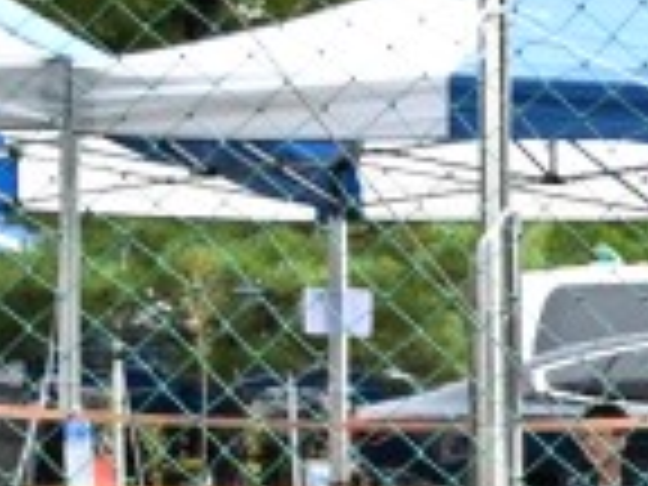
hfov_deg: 7.7
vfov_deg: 6.4
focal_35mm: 226
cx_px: 1894
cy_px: 911
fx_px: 4236
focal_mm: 26.5
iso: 800
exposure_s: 1/500
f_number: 5.6
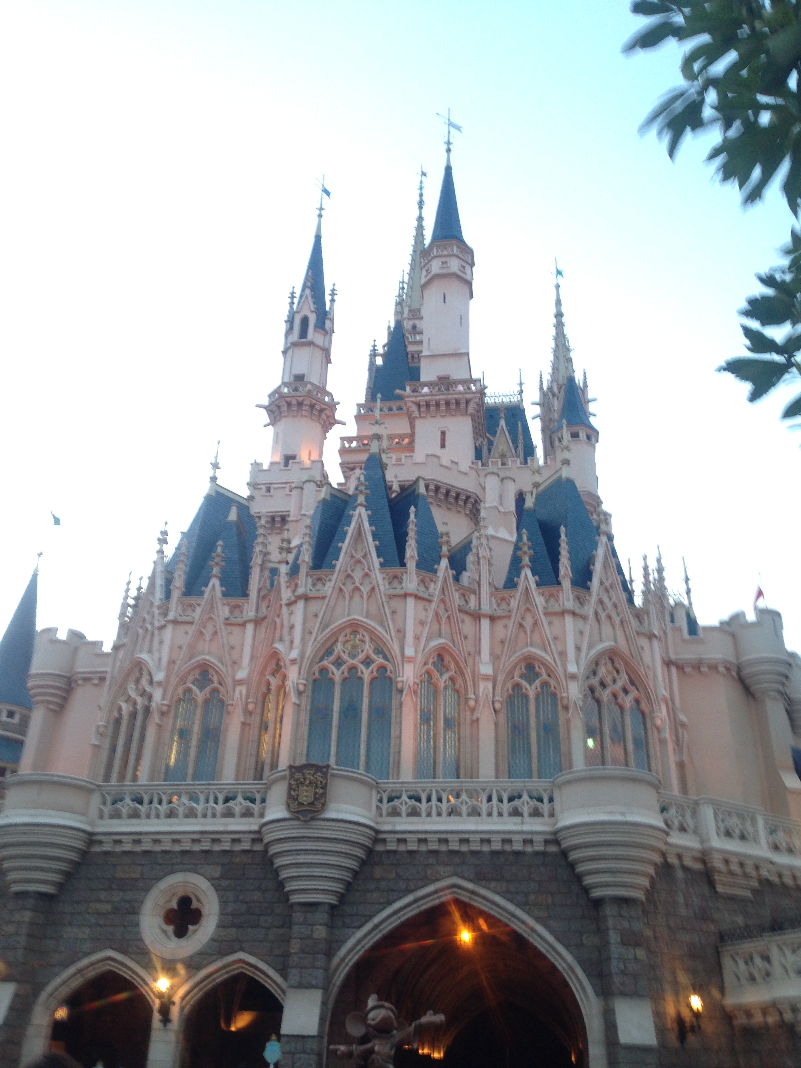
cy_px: 534
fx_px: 1018
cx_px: 400
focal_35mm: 33
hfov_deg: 42.9
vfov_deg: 55.4
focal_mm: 4.12
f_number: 2.4
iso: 80
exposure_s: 1/20
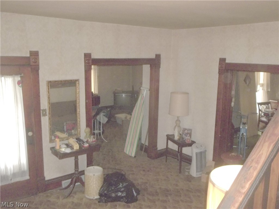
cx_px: 140
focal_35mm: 33
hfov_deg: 55.4
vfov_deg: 42.9
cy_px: 104
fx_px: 266
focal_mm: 5.9
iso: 400
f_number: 3.3
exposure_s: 1/30
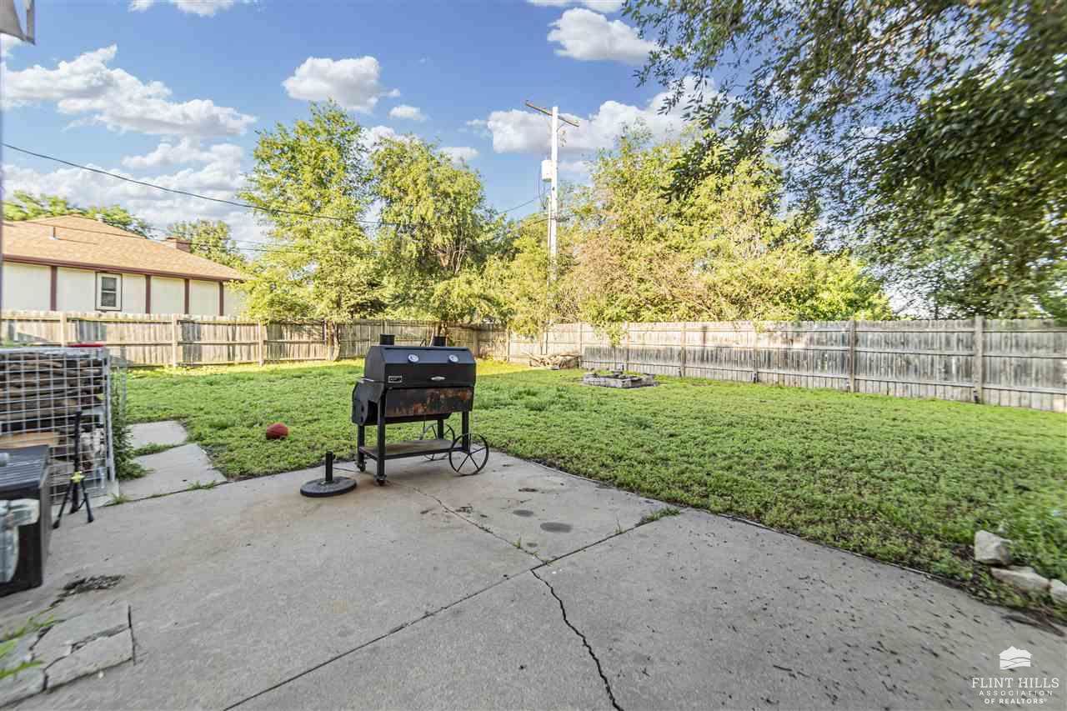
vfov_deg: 77.3
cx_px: 534
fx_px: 444
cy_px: 356
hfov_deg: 100.4
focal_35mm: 15
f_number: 5.6
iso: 100
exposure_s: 1/125
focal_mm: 10
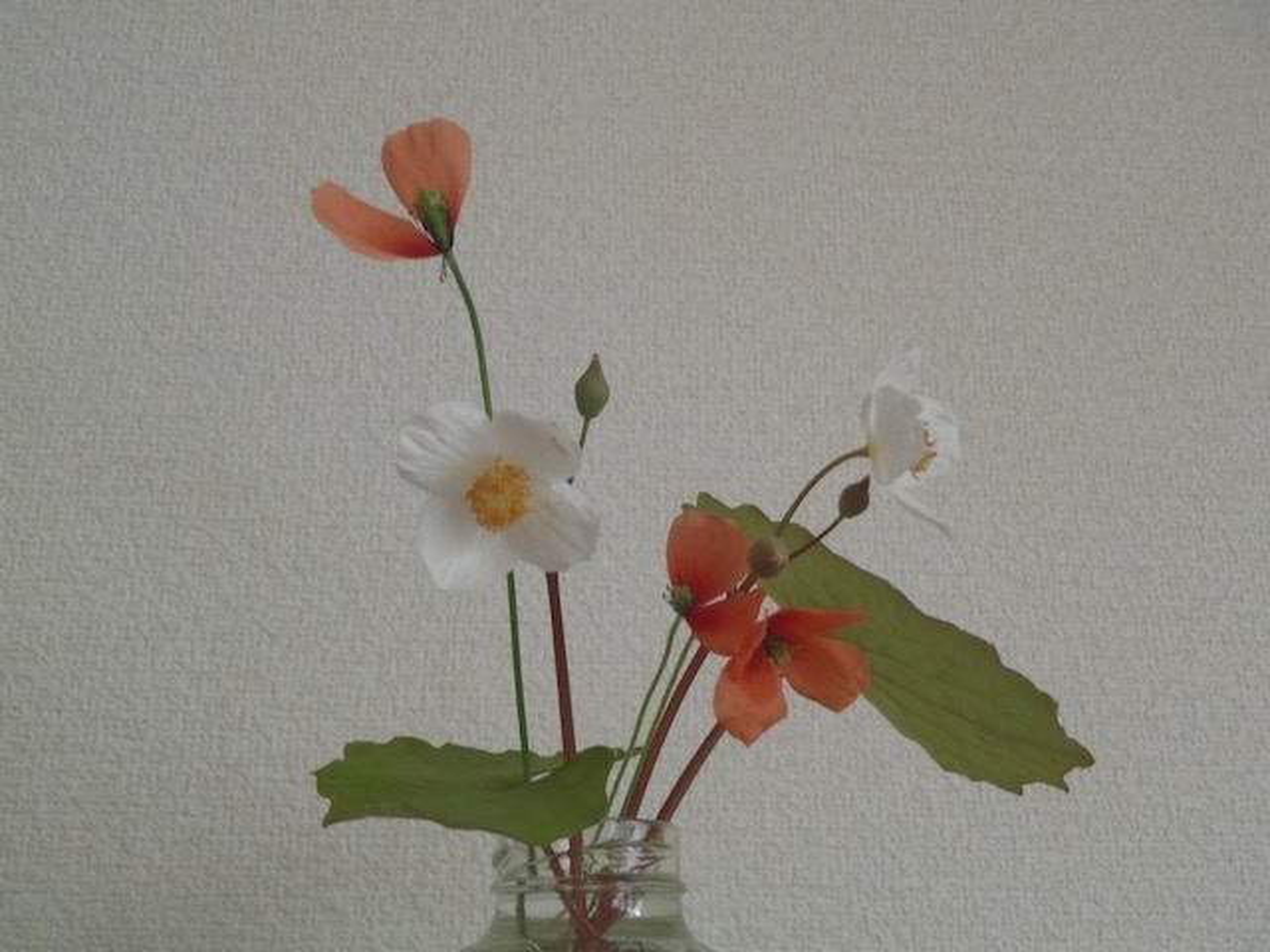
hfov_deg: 50.1
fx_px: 1357
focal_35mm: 37
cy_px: 476
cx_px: 635
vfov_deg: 38.7
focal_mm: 6.64
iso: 200
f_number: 4.7
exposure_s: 1/13
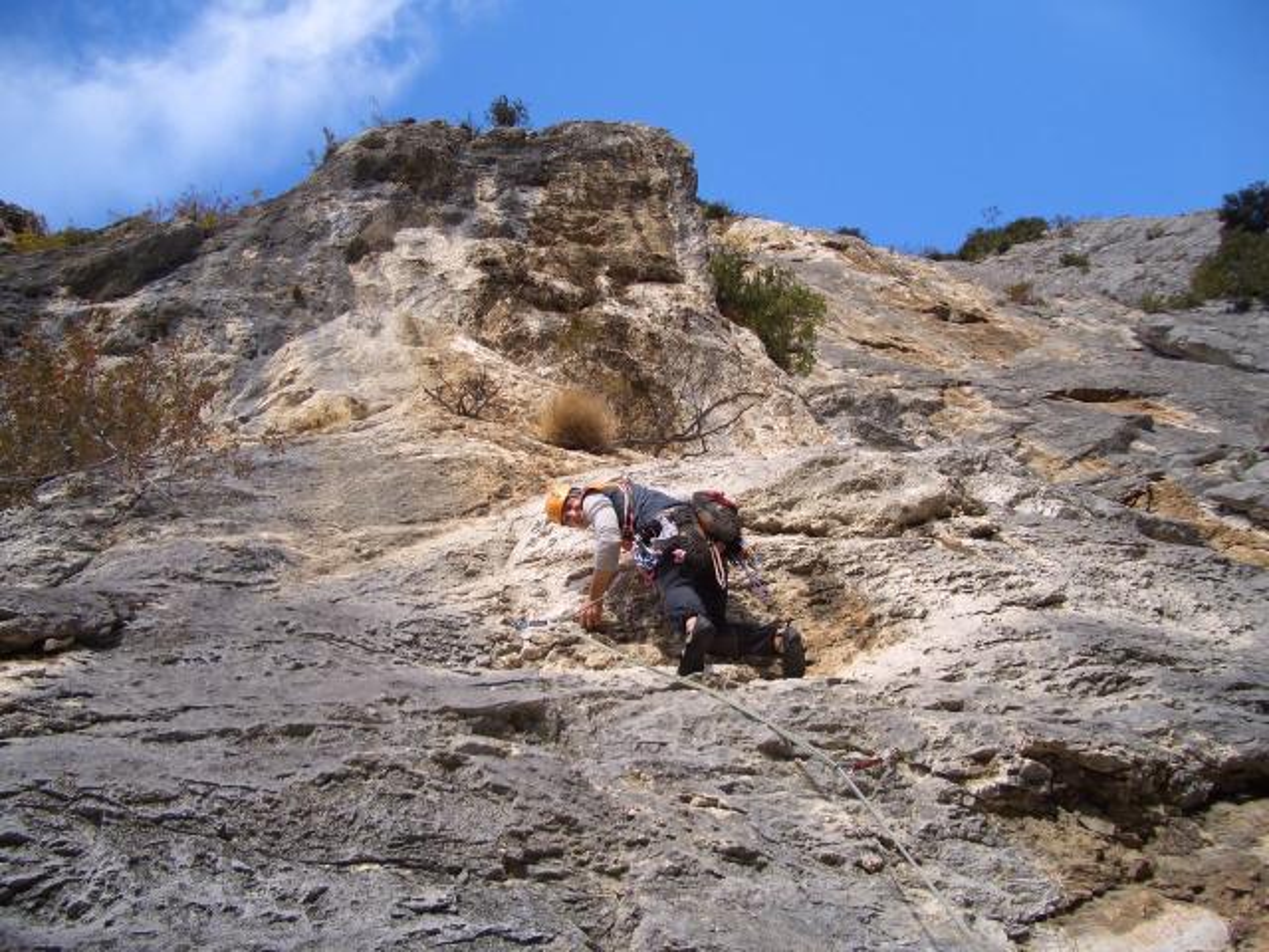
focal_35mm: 35
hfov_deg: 52.6
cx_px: 634
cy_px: 476
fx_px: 1283
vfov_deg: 40.7
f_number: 2.6
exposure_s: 1/400
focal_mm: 5.8
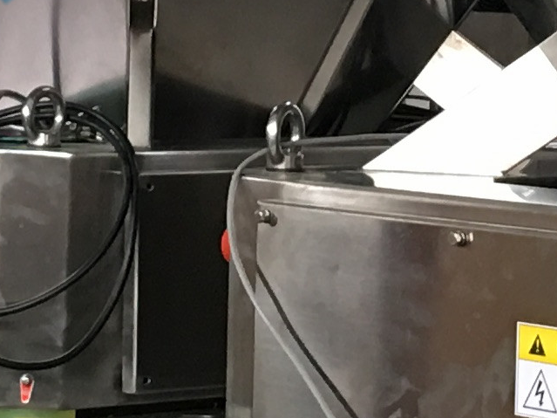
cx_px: 304
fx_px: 2944
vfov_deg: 8.1
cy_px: 12
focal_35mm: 183
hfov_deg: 10.8
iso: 64
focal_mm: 4.15
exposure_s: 1/17
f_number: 2.2
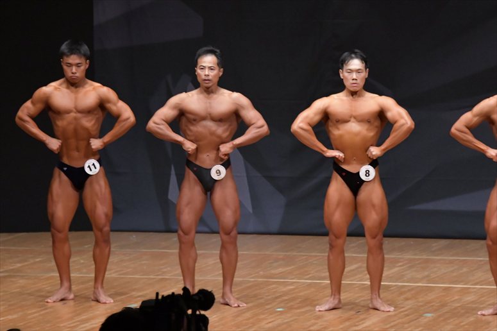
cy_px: 166
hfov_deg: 7.6
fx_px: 3726
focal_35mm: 270
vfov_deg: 5.1
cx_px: 248
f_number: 5.6
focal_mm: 180
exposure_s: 1/400
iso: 6400
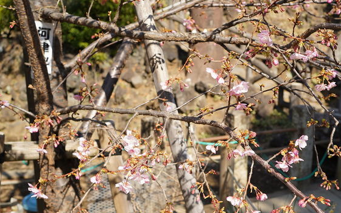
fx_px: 474
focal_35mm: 51
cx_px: 214
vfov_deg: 25.1
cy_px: 154
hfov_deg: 39.3
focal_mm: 35
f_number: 5
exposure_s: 1/250
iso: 100
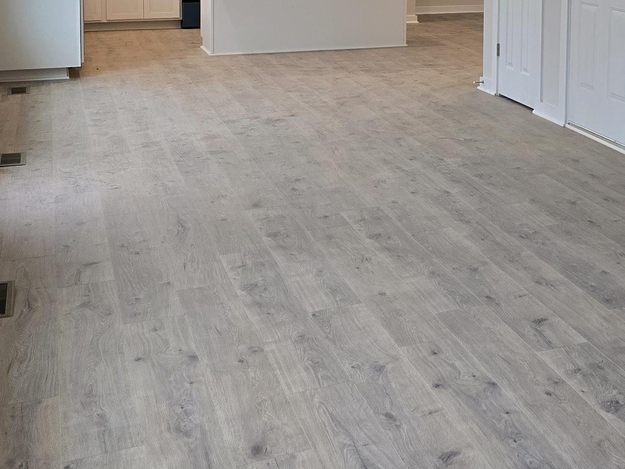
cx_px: 533
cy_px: -7
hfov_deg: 34.6
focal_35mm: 53
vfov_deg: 26.0
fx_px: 957
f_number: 1.7
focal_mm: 6.3
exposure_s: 1/120
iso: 125
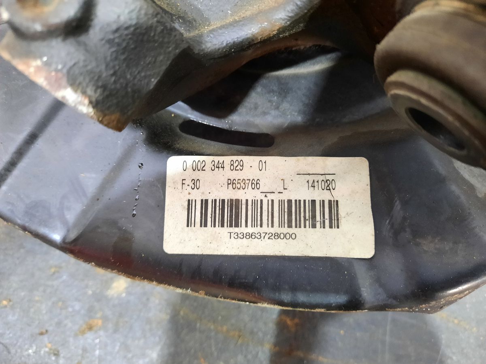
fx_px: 351
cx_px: 243
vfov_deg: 54.9
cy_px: 182
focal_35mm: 25
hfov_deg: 69.4
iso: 640
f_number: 2
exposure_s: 1/20
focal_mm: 4.6
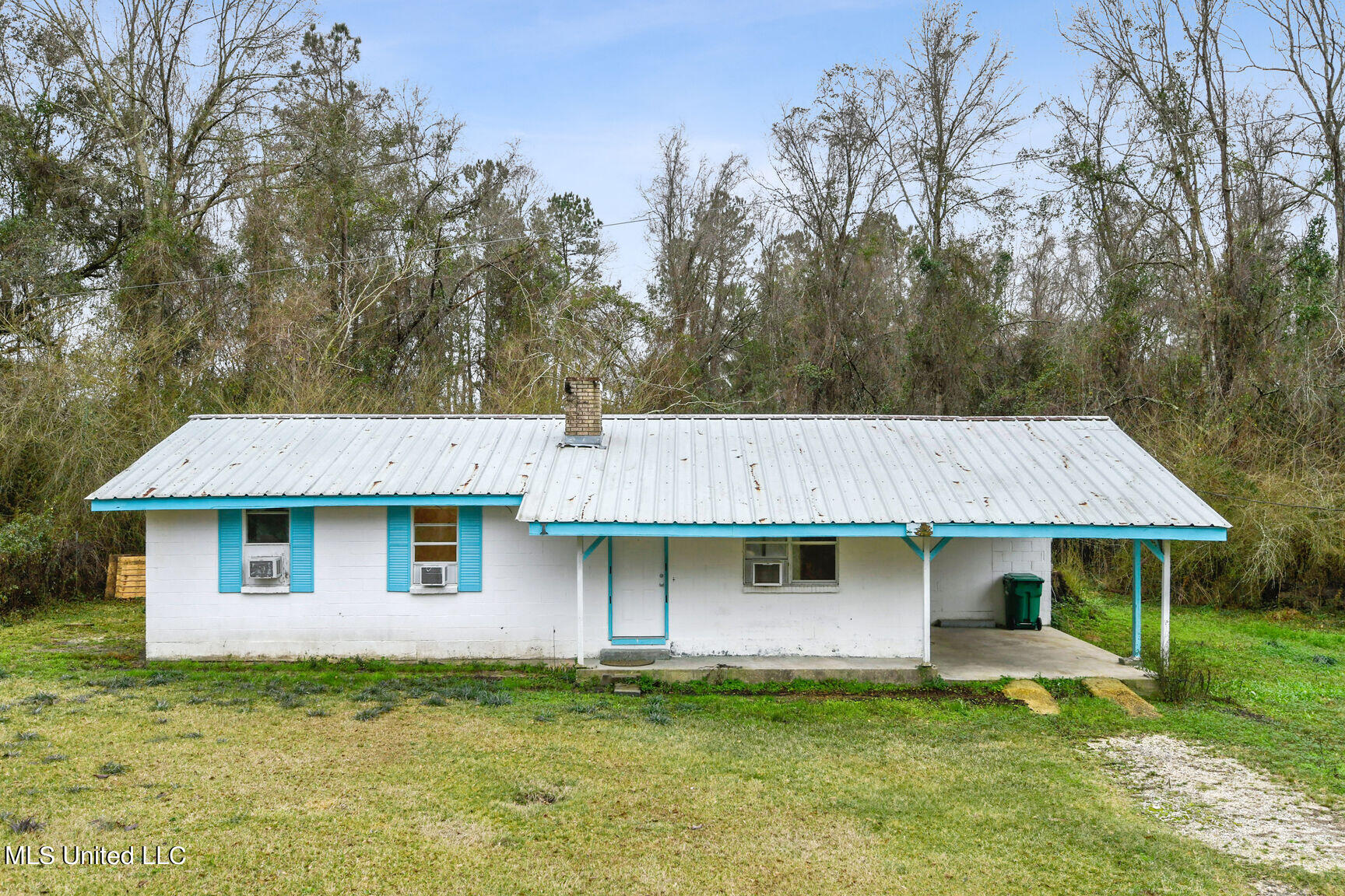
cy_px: 448
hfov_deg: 60.3
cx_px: 672
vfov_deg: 42.3
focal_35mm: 31
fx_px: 1158
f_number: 8
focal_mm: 31
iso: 400
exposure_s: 1/250
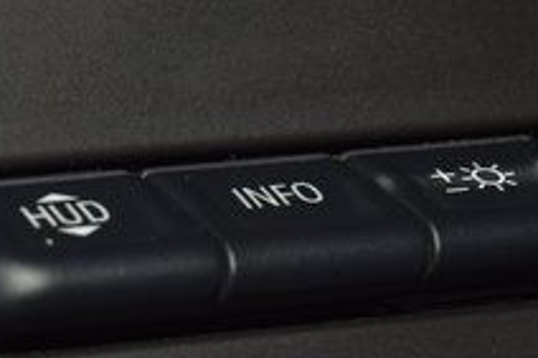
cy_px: 169
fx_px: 4734
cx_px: 208
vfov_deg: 4.3
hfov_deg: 6.5
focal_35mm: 317
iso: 100
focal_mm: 70
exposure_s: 1/125
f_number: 8
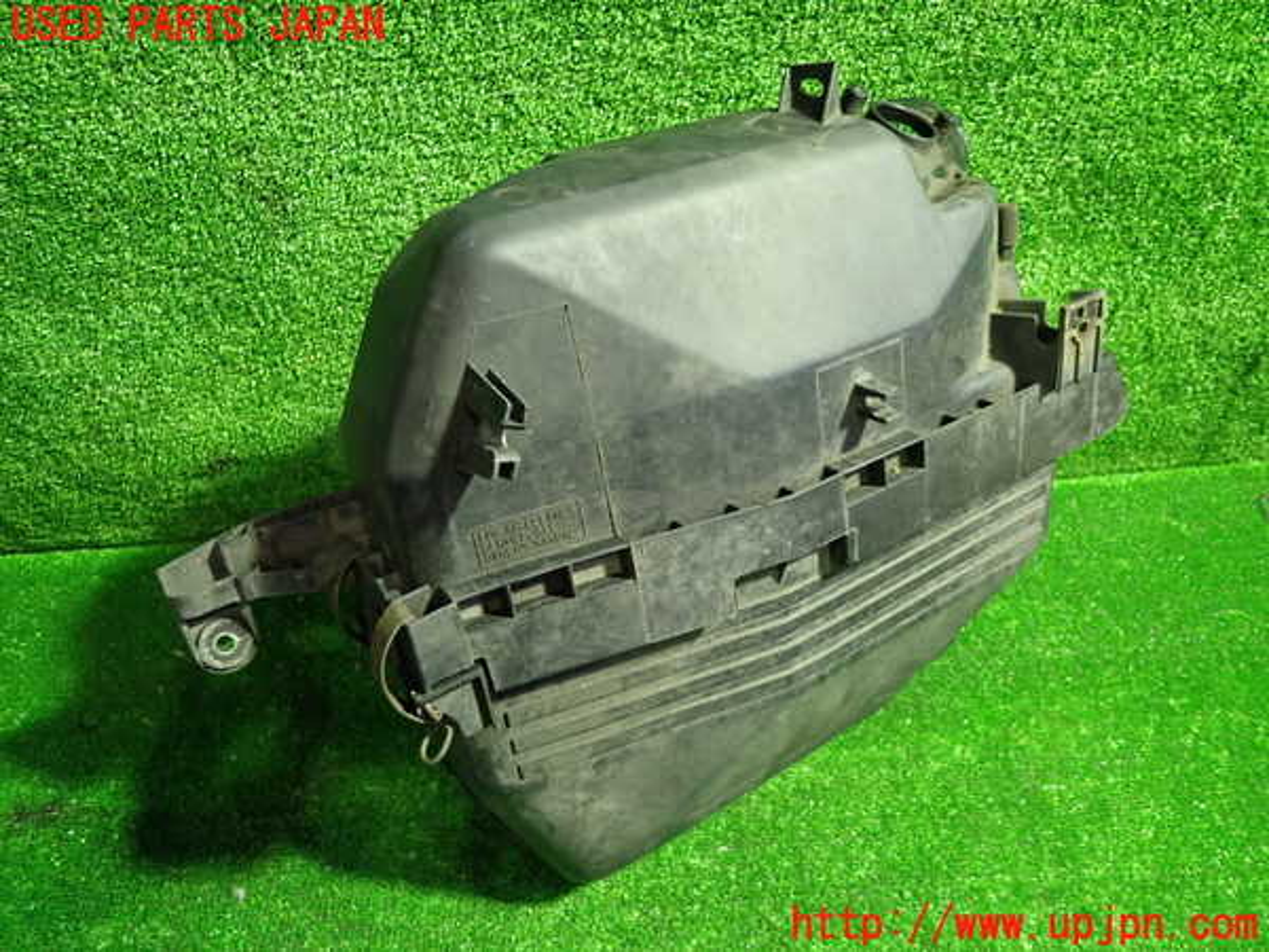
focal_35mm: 25
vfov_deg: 54.9
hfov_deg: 69.4
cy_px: 476
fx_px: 916
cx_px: 634
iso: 500
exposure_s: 1/30
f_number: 2
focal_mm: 4.5
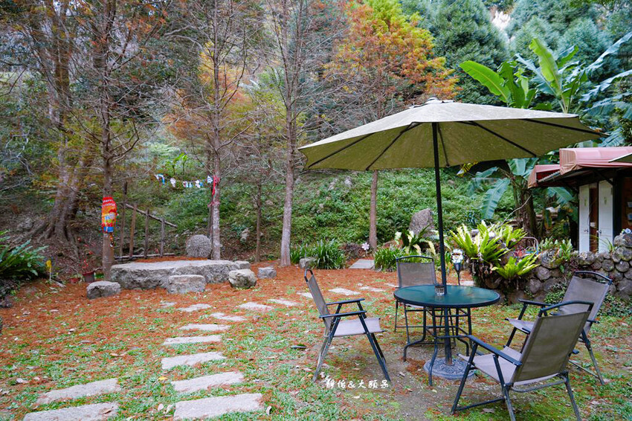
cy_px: 210
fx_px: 421
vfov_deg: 53.1
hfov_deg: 73.8
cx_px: 316
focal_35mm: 24
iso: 160
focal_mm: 24
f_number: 4.5
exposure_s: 1/40
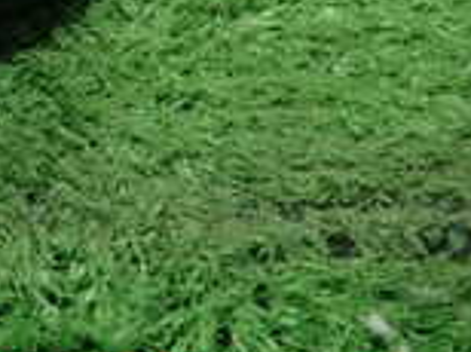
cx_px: -294
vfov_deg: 11.7
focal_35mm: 117
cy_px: -263
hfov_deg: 15.2
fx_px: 1589
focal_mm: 5.5
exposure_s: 1/125
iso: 320
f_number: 2.3
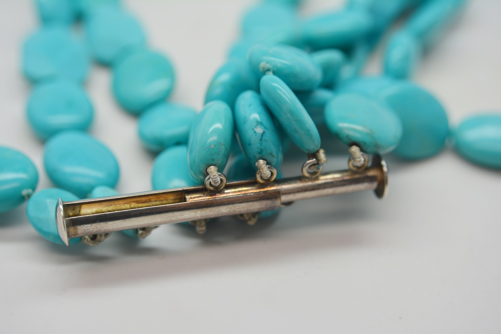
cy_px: 167
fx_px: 668
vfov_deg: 28.1
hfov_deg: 41.1
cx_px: 250
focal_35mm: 48
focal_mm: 32
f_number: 5.6
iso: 280
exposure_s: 1/125
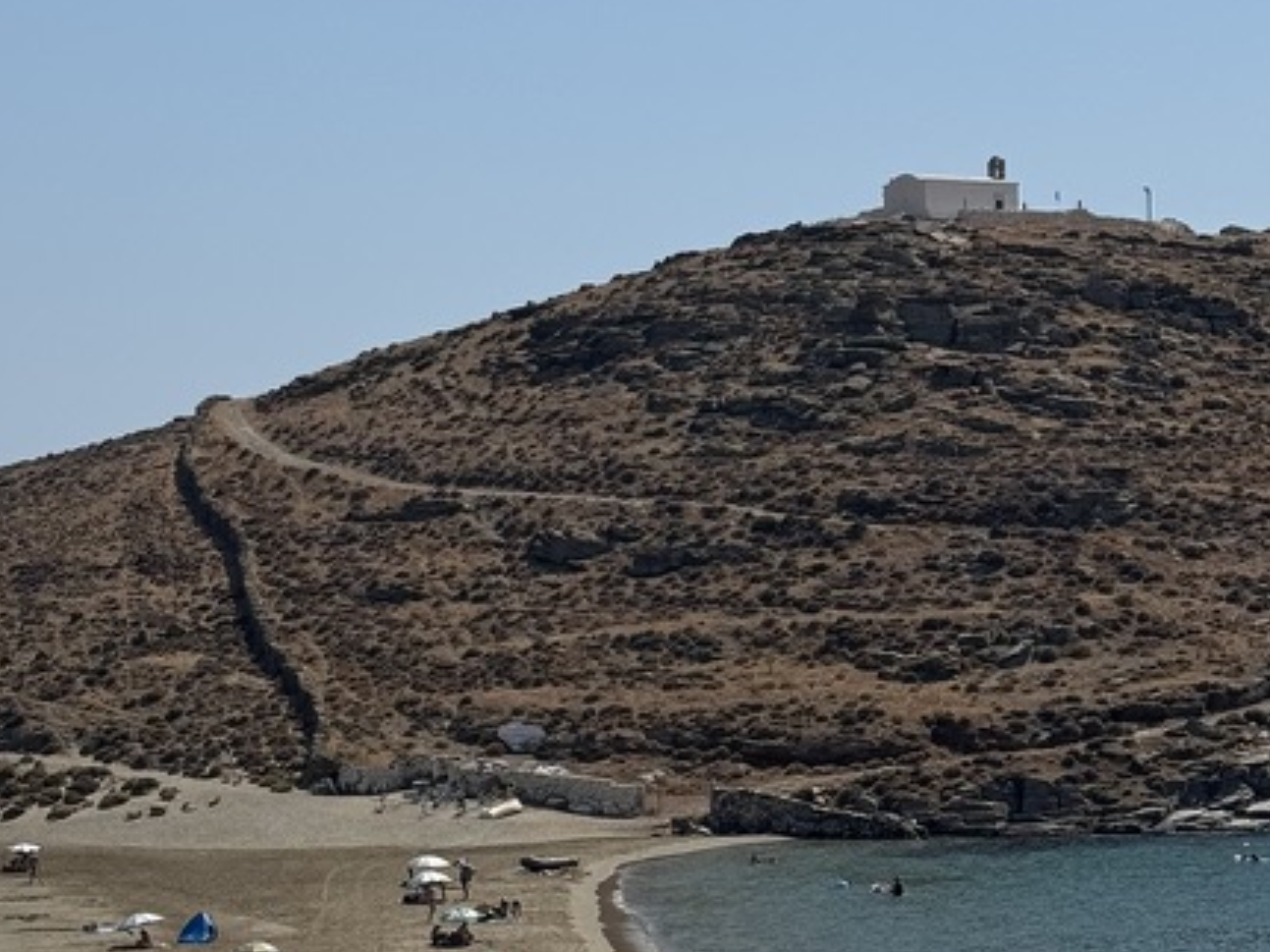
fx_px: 4181
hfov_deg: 17.1
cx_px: 203
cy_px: 522
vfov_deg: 13.0
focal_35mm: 114
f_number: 1.78
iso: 64
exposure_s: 1/12500
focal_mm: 6.76
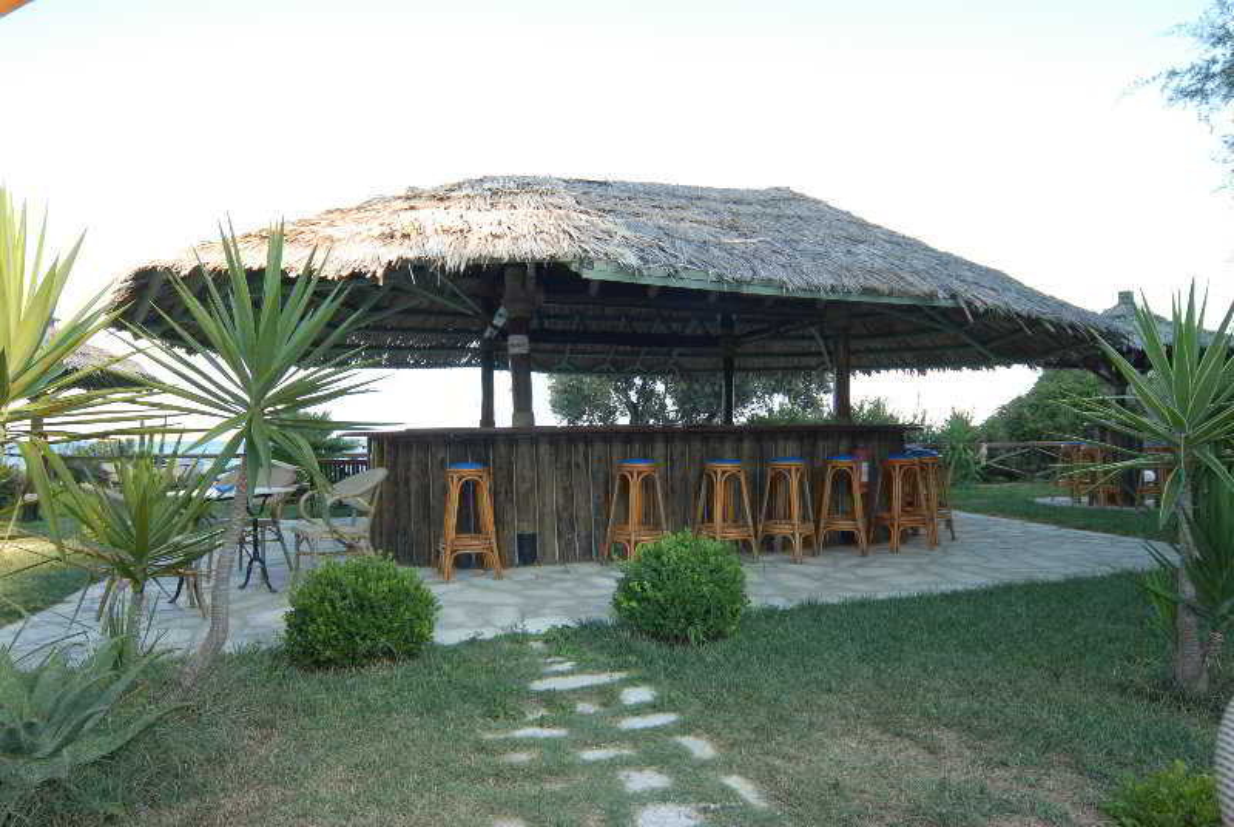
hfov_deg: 85.3
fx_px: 669
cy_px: 414
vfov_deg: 63.4
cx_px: 617
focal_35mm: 20
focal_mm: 13
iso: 125
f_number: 5.6
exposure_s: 1/50
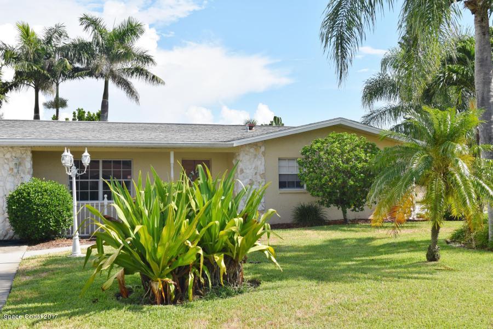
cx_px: 246
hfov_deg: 46.4
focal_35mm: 42
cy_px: 164
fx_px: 575
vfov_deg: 31.9
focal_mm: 28
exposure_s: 1/400
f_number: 10
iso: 200
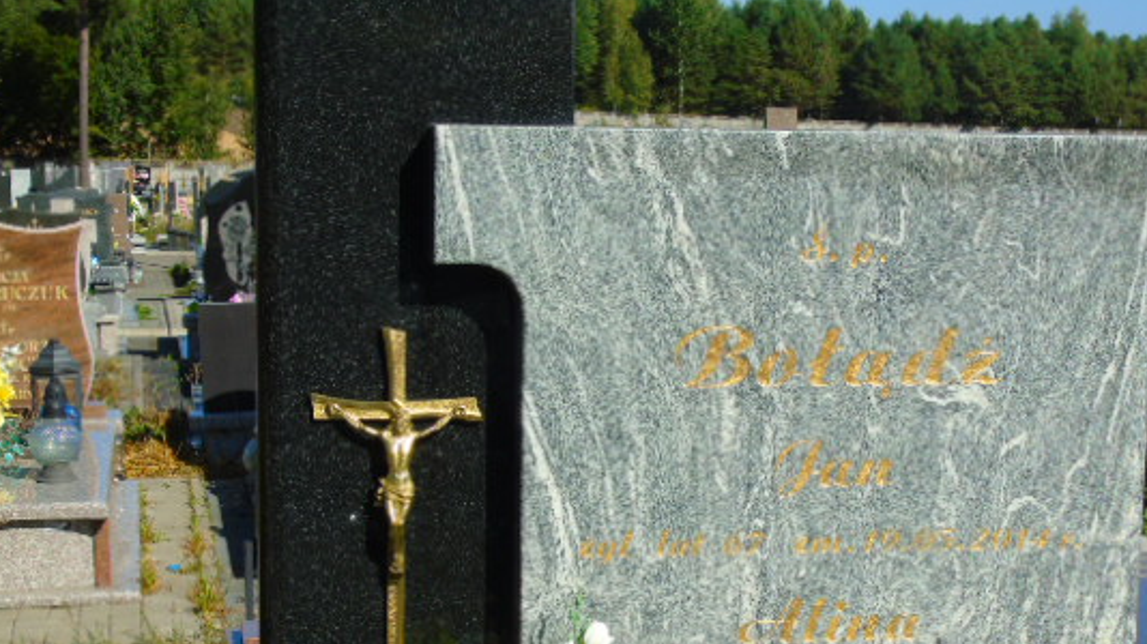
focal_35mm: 81
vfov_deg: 14.8
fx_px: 2463
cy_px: 509
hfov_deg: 26.2
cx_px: 672
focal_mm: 11
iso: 80
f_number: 4.5
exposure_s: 1/640
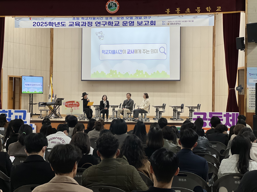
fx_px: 572
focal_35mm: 77
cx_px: 128
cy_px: 96
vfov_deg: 19.1
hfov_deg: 25.3
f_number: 2.8
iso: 160
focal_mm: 9
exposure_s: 1/40
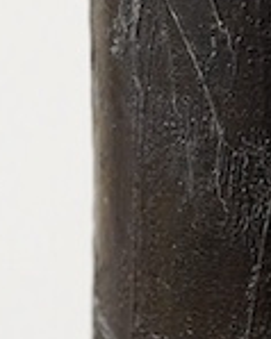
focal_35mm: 255
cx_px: 248
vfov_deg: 7.6
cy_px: 166
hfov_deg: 6.0
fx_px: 2559
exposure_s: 1/125
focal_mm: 30
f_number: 6.3
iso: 1250
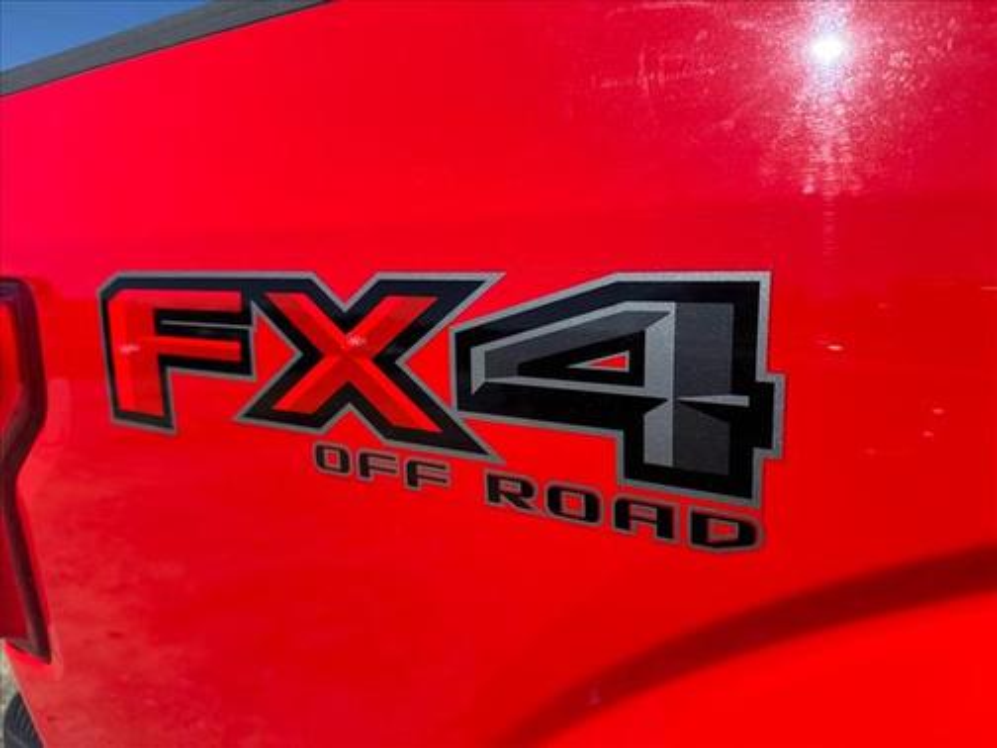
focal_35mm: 24
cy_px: 374
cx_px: 498
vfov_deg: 56.8
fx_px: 691
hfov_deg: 71.6
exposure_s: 1/3413
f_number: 1.78
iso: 80
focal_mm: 6.76
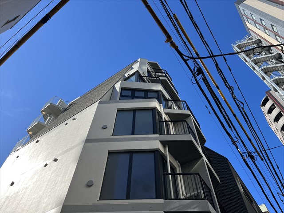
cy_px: 106
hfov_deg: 67.3
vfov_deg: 53.1
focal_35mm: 26
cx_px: 142
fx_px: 213
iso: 50
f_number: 1.6
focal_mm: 5.1
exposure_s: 1/2062
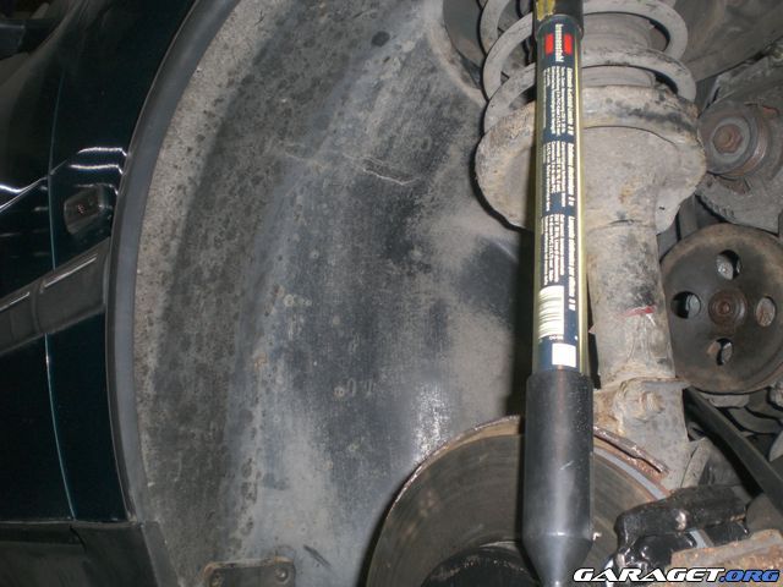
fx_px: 860
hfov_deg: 49.0
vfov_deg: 37.7
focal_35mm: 38
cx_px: 392
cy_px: 294
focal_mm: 6.3
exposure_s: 1/60
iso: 100
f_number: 3.1
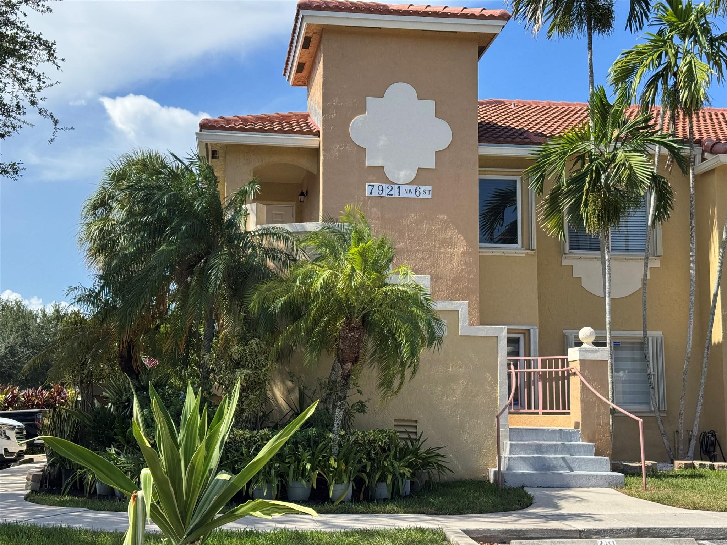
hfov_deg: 39.7
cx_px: 364
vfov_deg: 30.3
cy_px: 272
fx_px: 1008
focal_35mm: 48
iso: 64
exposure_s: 1/2252
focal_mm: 6.76
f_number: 1.78
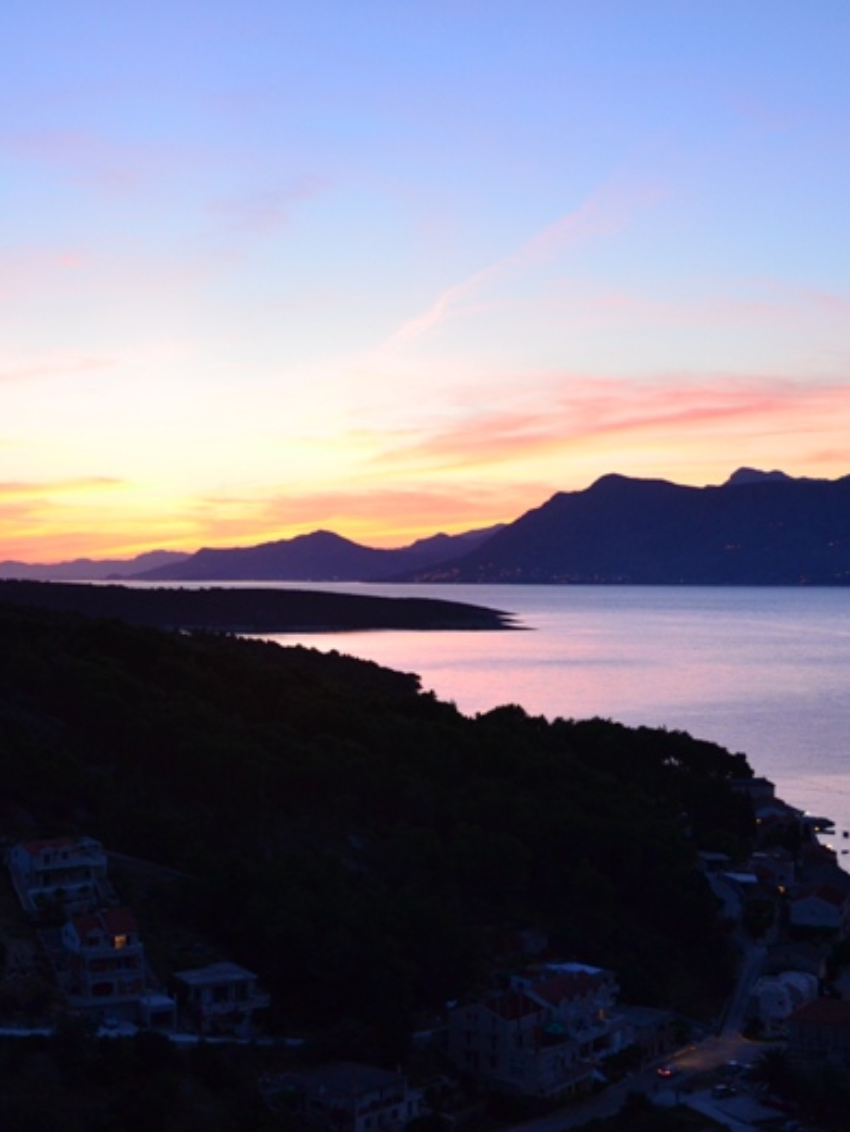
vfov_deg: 36.2
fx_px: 1735
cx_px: 289
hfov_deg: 27.4
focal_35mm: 53
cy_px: 574
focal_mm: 24
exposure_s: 1/50
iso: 800
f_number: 3.8
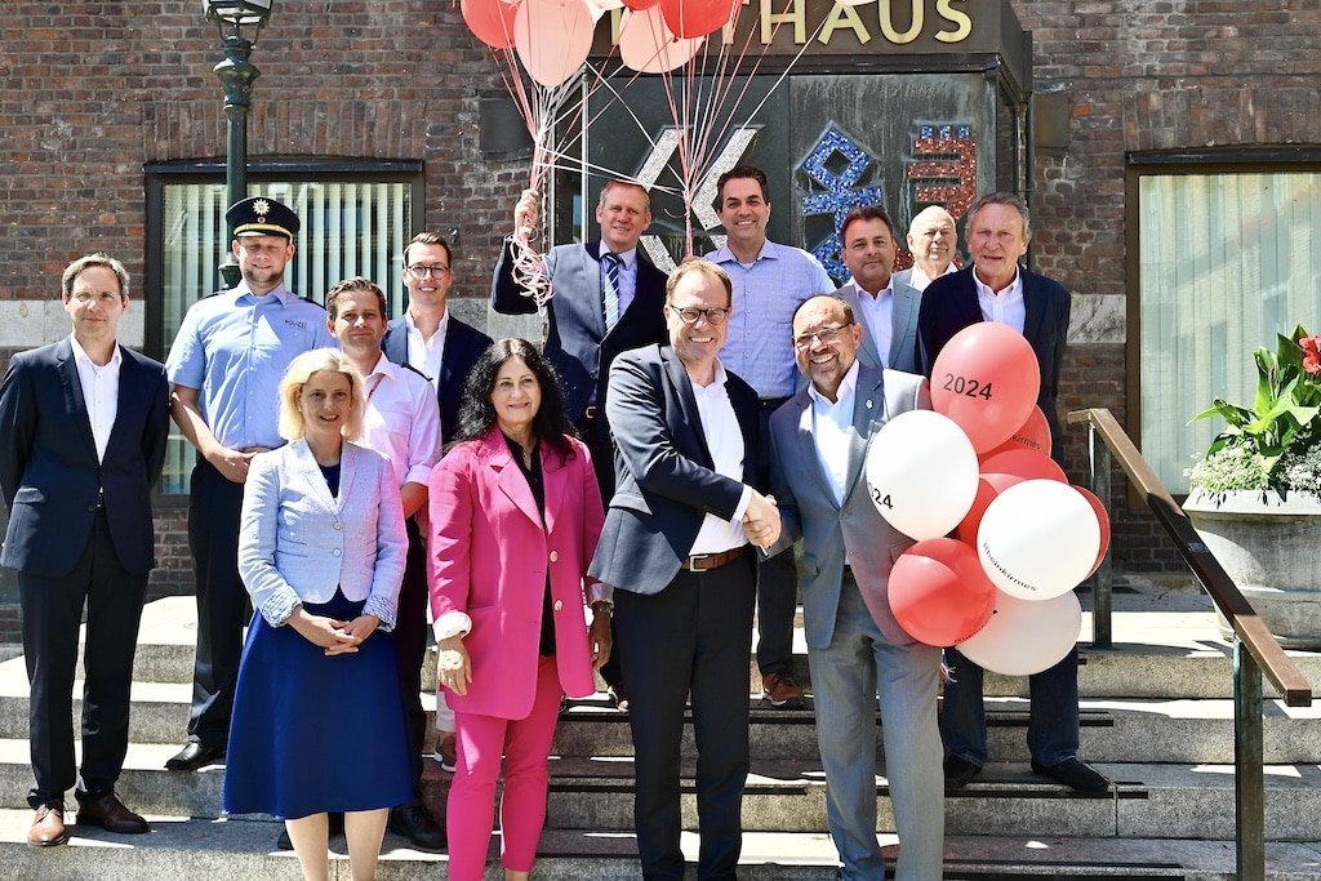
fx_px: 1284
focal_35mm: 35
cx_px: 660
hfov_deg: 54.4
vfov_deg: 37.9
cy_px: 440
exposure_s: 1/100
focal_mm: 35
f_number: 6.3
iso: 100
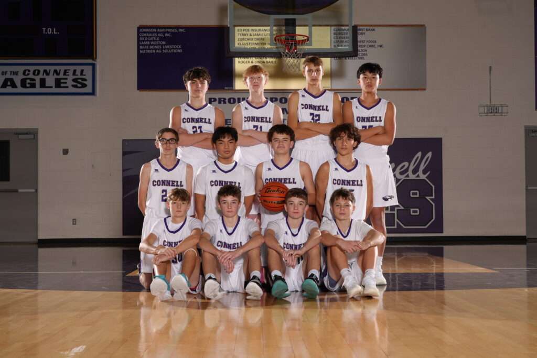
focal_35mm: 57
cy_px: 179
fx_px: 850
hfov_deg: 35.0
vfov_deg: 23.8
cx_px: 268
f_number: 8
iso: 125
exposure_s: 1/125
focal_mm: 57
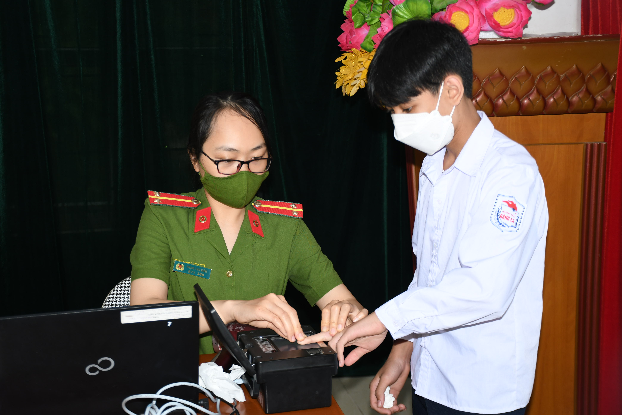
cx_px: 311
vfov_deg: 23.8
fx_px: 985
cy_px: 208
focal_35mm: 57
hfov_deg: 35.1
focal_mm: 38
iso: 320
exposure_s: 1/160
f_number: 4.2
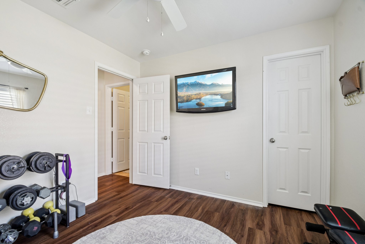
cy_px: 122
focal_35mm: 15
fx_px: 152
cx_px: 182
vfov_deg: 77.3
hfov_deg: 100.4
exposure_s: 1/6
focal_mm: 10
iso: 400
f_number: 8
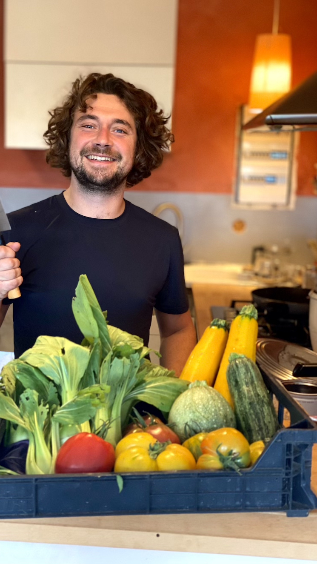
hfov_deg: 21.0
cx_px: 108
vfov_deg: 36.6
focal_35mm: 57
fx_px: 852
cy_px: 282
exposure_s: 1/40
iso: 250
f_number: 2
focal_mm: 6
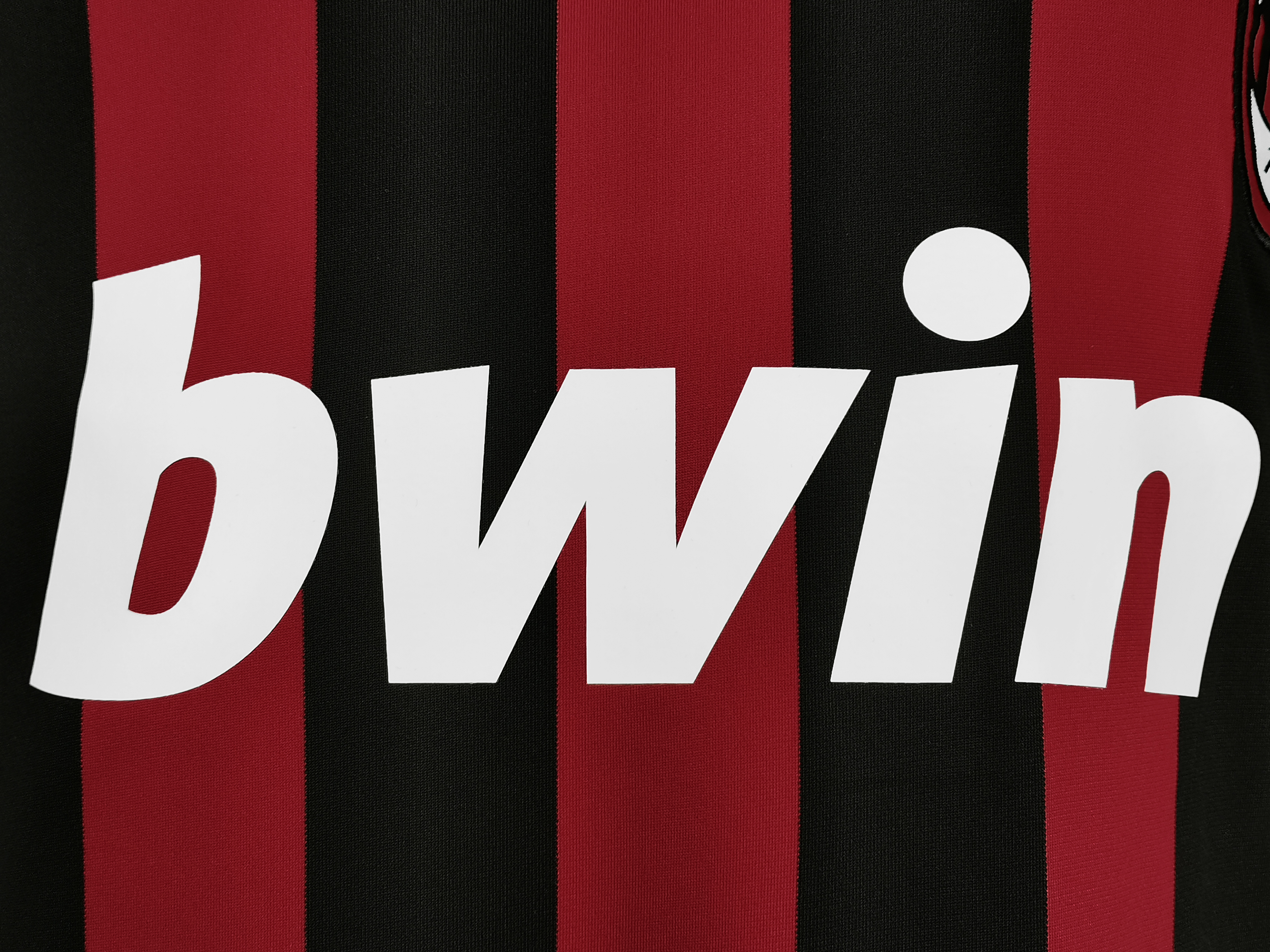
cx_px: 635
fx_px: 1651
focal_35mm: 45
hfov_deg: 42.1
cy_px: 476
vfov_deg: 32.2
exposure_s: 1/60
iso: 100
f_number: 1.8
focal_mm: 5.58
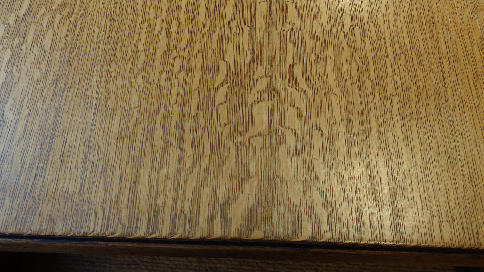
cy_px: -89
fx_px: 578
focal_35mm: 45
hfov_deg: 45.5
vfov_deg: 23.3
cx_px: 245
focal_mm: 10.4
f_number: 1.8
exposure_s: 1/40
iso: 125
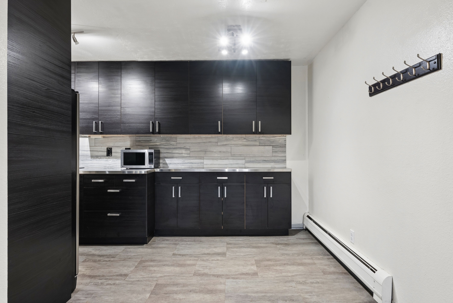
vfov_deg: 62.0
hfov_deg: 83.9
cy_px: 152
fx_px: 252
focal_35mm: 20
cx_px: 226
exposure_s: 1/20
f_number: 8
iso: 800
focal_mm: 20
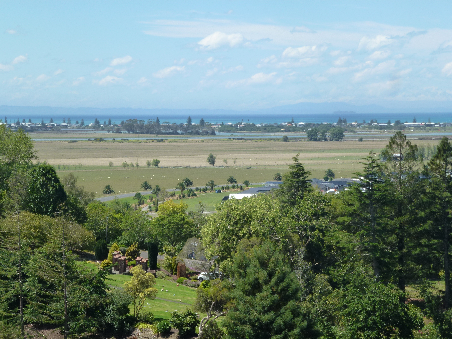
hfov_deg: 15.1
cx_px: 226
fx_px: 1711
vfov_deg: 11.3
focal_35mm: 131
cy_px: 170
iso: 160
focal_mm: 23.4
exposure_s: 1/500
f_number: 5.2
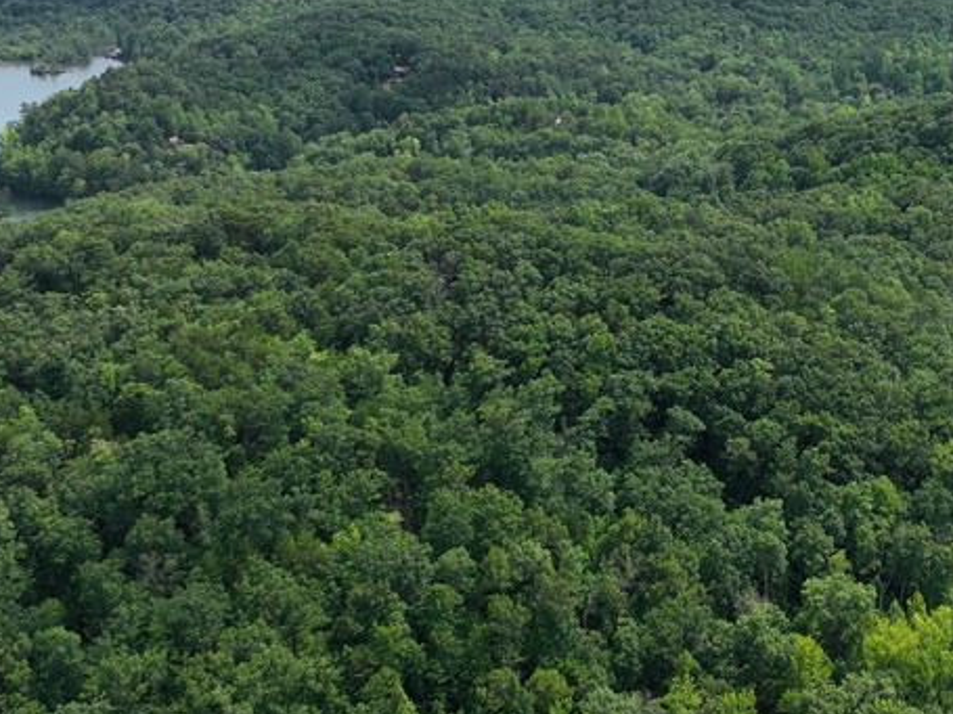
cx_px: 790
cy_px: 223
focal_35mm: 54
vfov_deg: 26.8
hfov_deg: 34.3
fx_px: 1486
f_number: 2.8
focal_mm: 12.29
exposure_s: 1/320
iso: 130
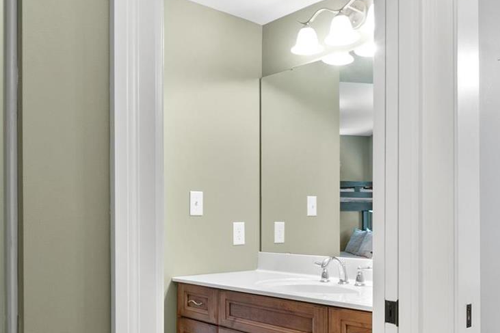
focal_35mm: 35
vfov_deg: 37.4
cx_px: 306
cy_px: 223
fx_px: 486
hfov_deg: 54.0
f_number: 8
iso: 400
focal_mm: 8
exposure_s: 1/2
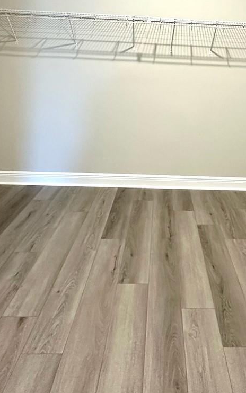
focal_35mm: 32
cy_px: 78
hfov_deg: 38.6
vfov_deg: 55.4
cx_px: 180
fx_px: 343
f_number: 2.2
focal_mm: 2.22
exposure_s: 1/60
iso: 320
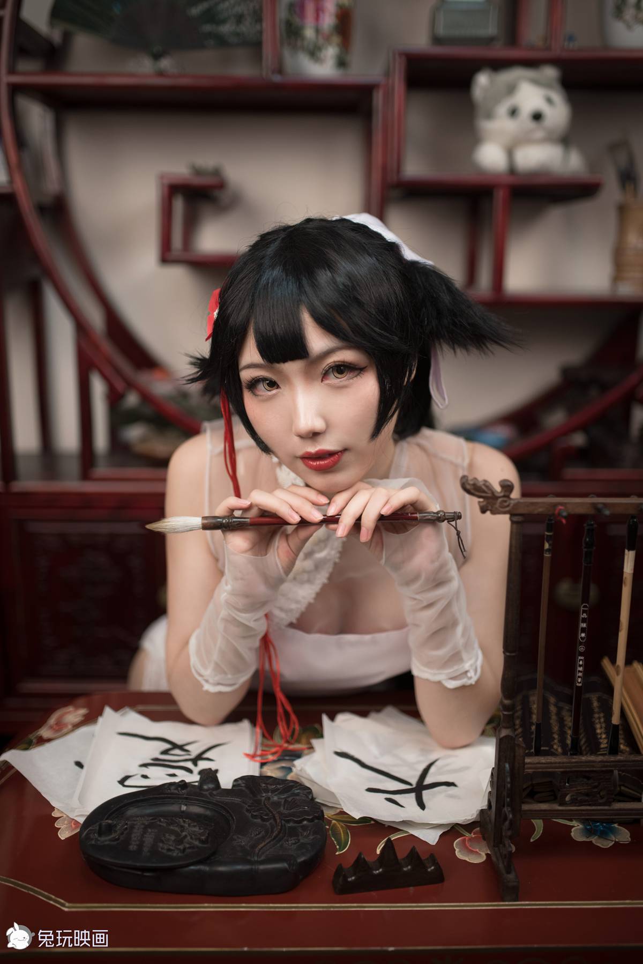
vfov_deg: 54.4
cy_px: 482
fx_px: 937
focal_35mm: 35
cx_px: 322
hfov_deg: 37.9
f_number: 1.4
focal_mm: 35
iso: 400
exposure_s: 1/200
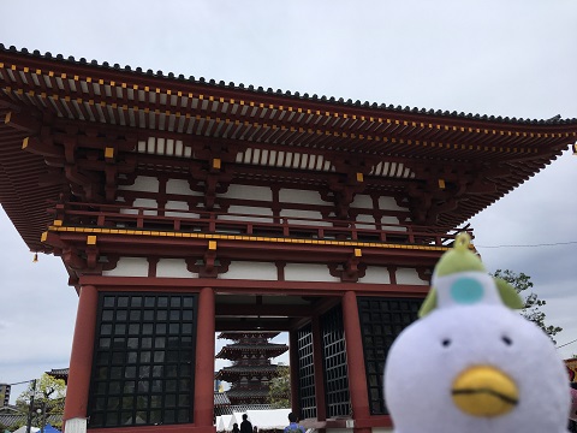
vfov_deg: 48.2
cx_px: 288
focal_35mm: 29
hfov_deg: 61.7
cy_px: 216
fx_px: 483
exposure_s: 1/1972
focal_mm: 4.15
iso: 25
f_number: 2.2
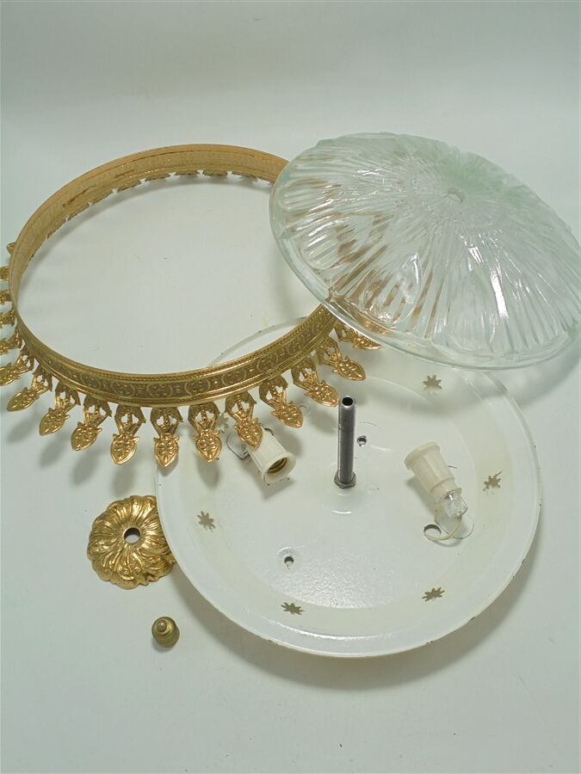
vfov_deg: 54.0
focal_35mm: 34
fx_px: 761
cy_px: 387
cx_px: 290
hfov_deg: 41.8
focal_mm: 6.1
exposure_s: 1/100
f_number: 4
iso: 100
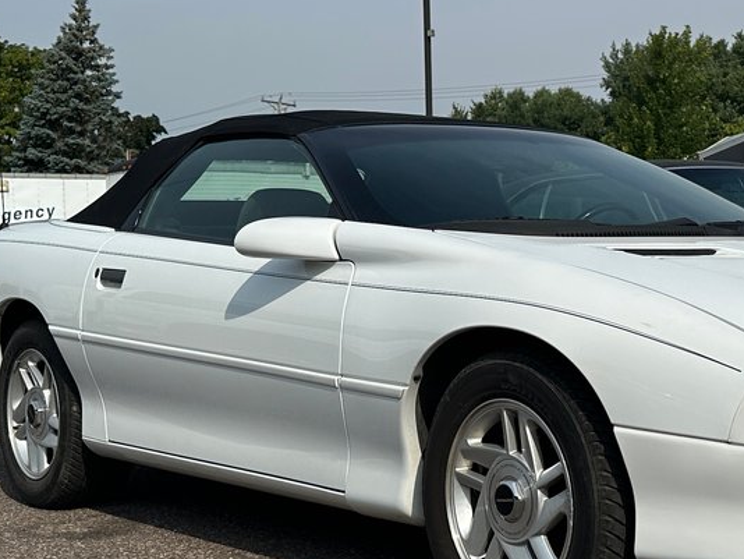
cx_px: 657
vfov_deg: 21.6
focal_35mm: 68
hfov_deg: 27.6
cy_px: 268
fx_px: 1462
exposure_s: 1/9709
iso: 80
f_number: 1.78
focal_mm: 6.86
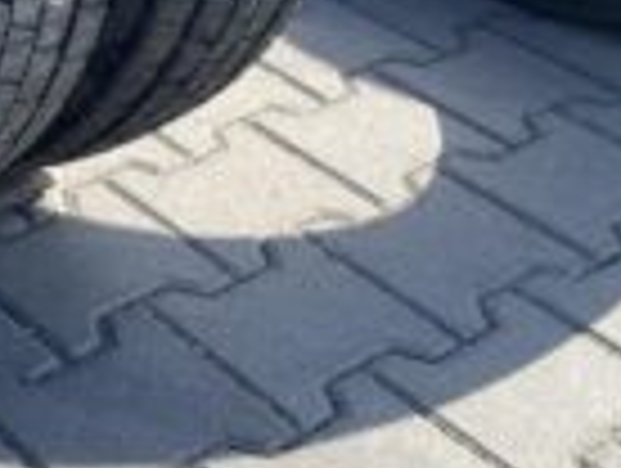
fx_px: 1456
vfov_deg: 17.4
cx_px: -315
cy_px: -101
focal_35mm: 81
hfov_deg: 20.5
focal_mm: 4.25
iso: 32
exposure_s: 1/927
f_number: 1.8
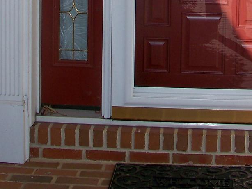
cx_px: 151
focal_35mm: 110
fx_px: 801
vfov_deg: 12.7
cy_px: -100
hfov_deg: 17.9
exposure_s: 1/500
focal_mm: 5.85
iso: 64
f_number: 4
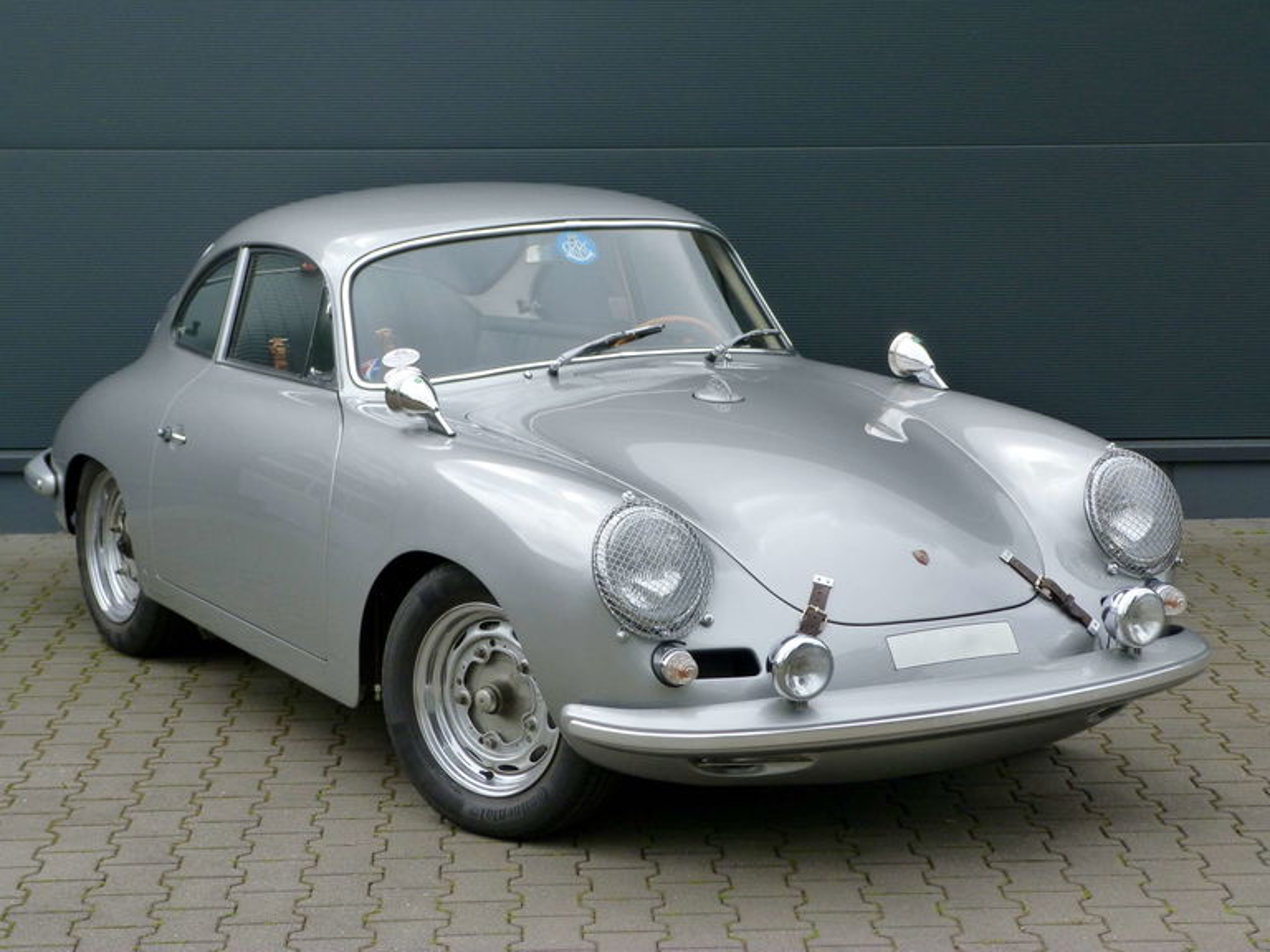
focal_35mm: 80
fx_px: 2935
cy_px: 476
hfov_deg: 24.4
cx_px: 635
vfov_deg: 18.4
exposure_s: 1/250
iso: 125
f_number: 5
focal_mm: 14.5
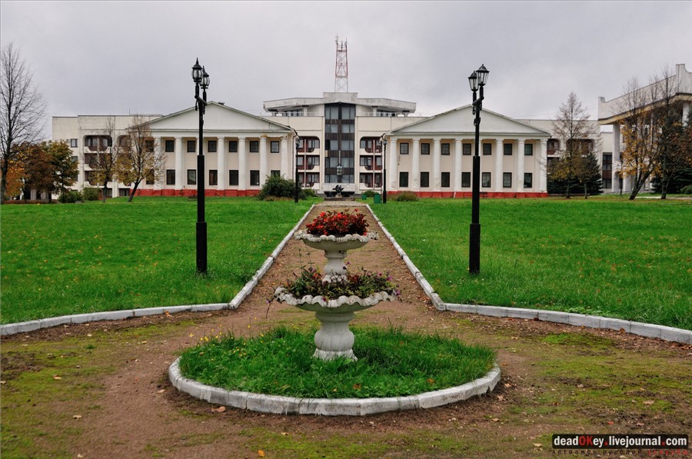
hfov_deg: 41.2
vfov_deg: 28.0
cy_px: 230
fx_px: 921
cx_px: 346
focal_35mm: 48
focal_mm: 32
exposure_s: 1/320
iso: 400
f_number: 7.1
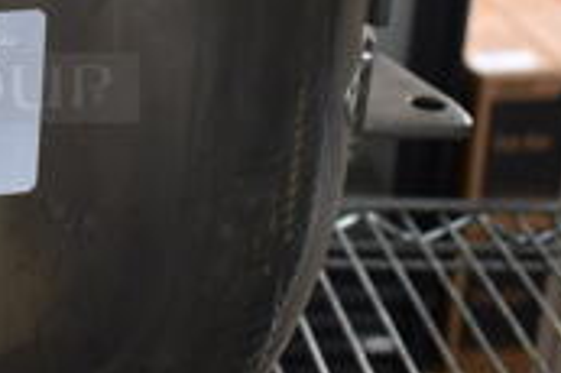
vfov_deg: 12.6
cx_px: -221
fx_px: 1650
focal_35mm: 106
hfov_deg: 17.7
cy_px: -49
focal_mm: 20
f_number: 3.5
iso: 800
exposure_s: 1/250
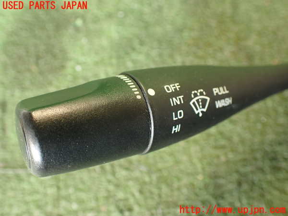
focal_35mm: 32
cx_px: 144
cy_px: 108
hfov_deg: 56.8
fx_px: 266
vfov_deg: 44.2
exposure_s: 1/30
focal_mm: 5.79
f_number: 2.4
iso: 320
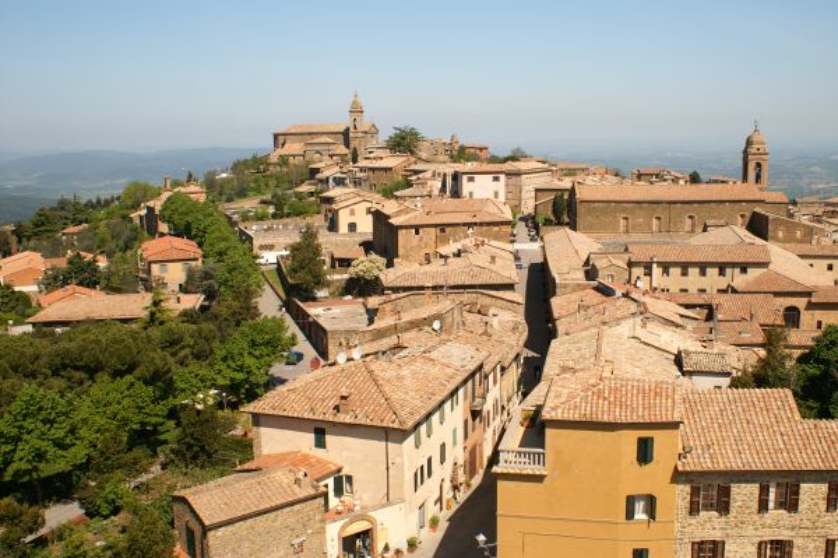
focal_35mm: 36
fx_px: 837
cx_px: 419
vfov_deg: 36.8
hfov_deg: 53.2
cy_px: 279
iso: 100
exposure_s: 1/100
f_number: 10
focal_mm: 24
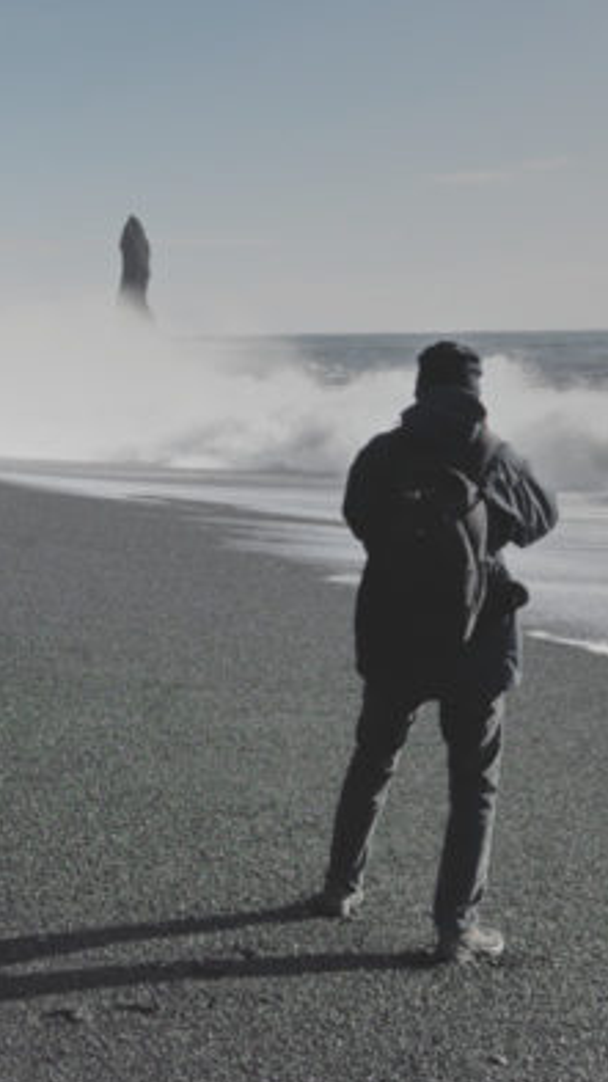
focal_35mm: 56
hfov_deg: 20.9
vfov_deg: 37.2
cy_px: 548
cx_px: 28
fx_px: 1605
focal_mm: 23.6
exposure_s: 1/640
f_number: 5.6
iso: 100
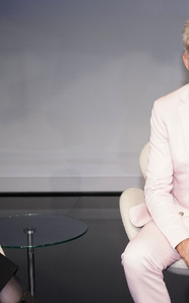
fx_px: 610
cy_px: 152
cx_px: 213
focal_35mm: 74
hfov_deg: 17.0
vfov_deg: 27.9
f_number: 5
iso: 2000
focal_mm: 48
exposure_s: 1/160
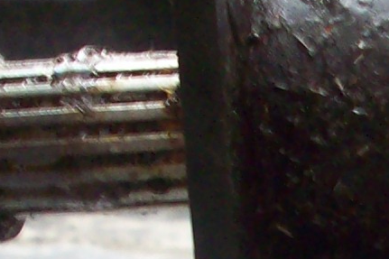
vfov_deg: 7.8
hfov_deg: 11.7
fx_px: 1815
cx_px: 574
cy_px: 539
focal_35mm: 168
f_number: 2.8
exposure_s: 1/13.1
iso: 160
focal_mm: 5.7
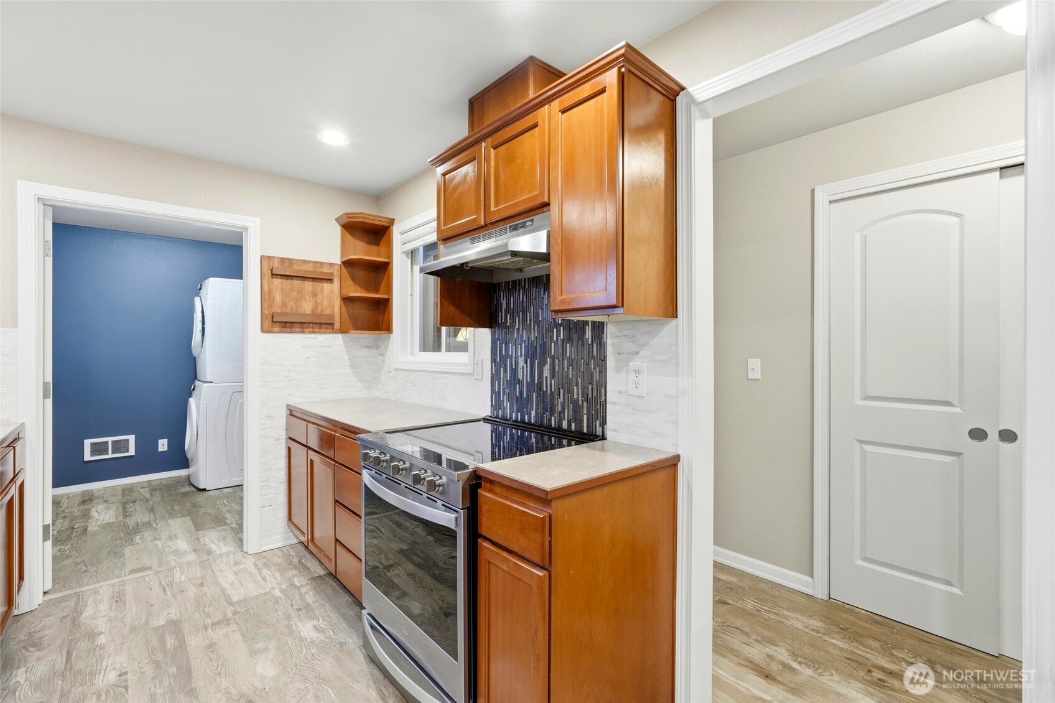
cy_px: 352
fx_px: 483
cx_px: 528
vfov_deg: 72.0
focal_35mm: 16
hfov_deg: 95.0
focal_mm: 16.5
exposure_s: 1/200
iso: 1250
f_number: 9
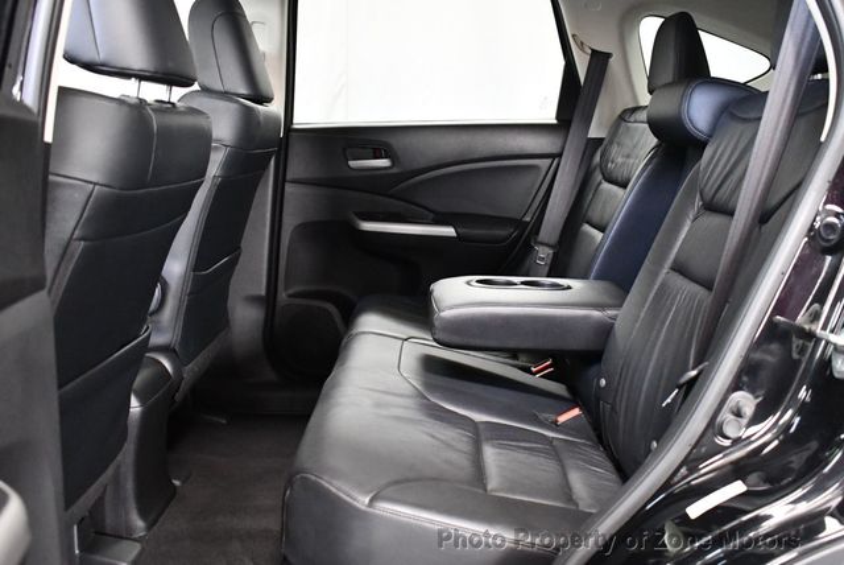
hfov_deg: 53.1
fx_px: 845
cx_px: 422
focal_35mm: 36
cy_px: 282
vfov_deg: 36.9
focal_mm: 18
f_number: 3.5
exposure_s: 1/60
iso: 4500
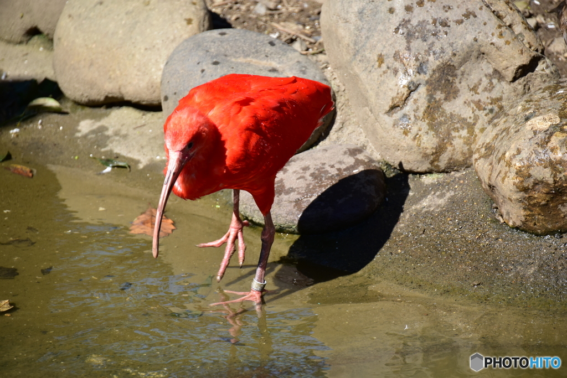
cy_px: 189
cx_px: 284
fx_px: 4725
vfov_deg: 4.6
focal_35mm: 300
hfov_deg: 6.9
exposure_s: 1/400
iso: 200
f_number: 6.3
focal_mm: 200
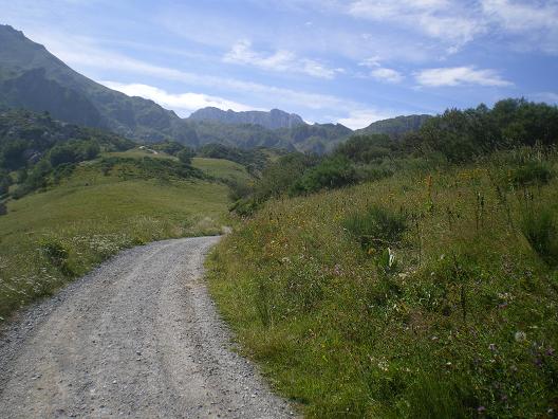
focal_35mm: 38
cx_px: 279
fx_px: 613
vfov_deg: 37.7
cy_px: 210
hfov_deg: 49.0
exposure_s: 1/500
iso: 64
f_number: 4.6
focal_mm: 6.3
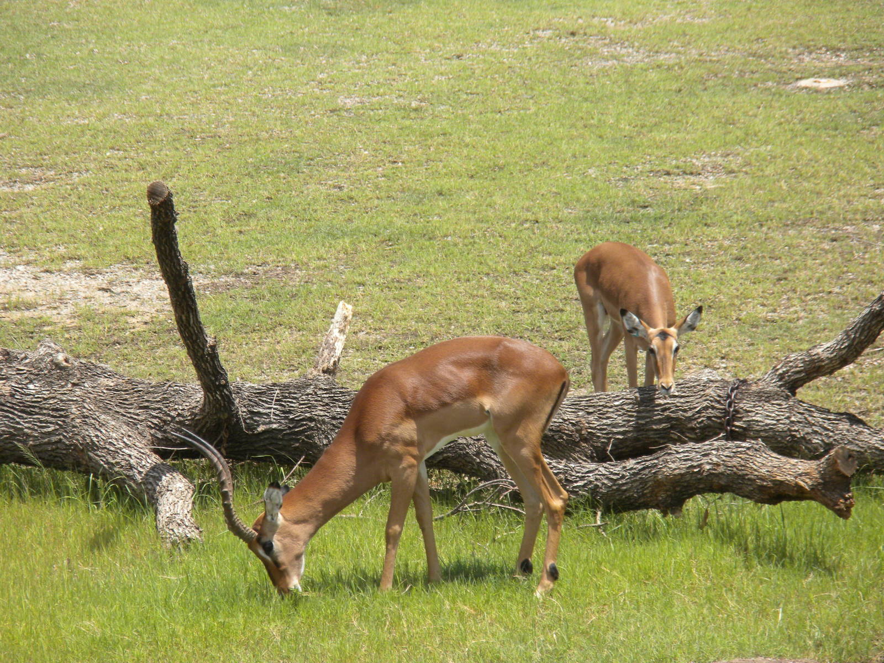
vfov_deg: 5.7
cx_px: 442
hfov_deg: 7.6
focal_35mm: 260
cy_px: 332
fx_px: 6640
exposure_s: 1/425
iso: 106
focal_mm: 46.2
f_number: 5.3
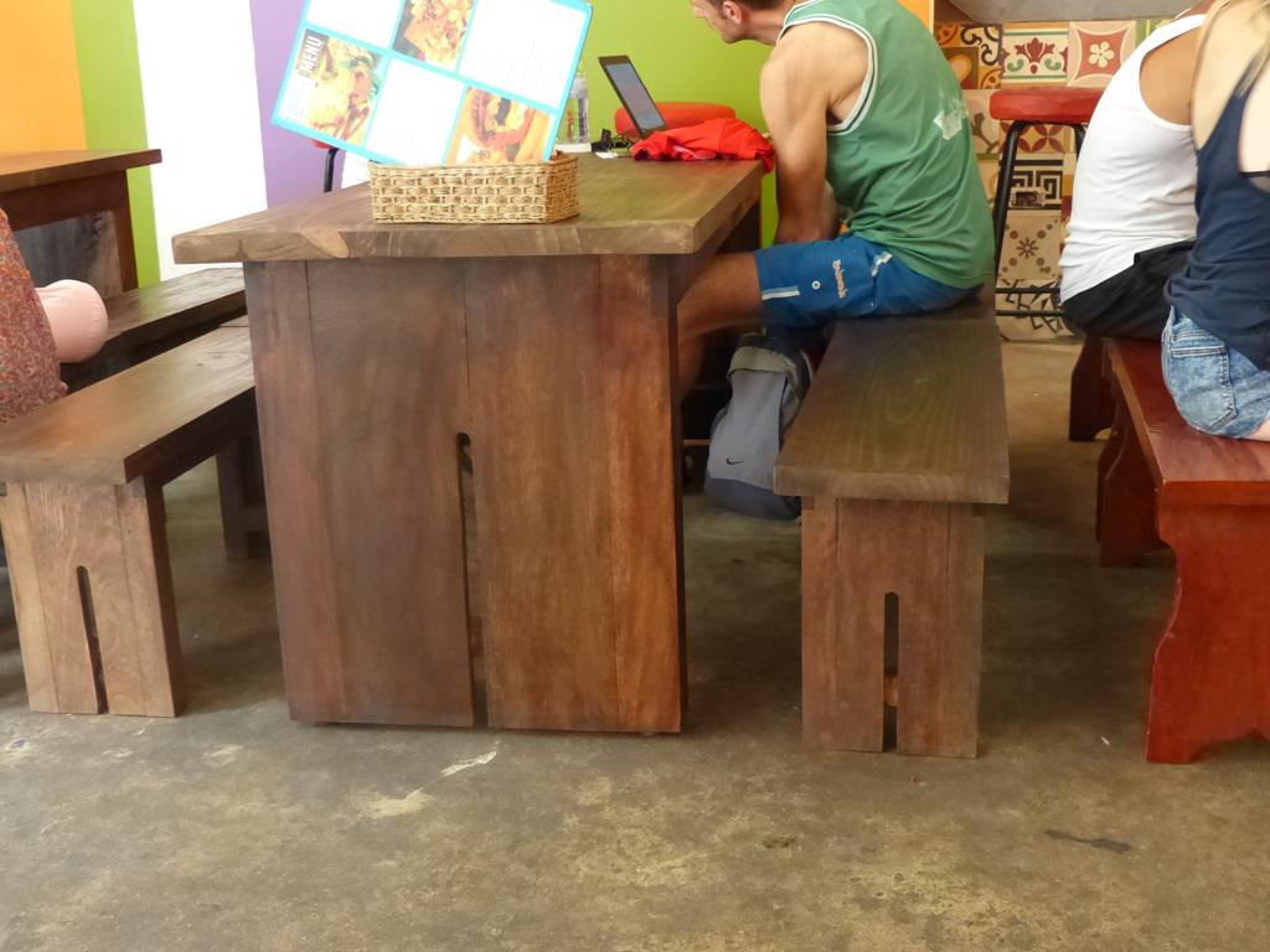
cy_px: 476
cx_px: 635
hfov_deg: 44.8
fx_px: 1541
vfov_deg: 34.3
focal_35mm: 42
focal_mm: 7.6
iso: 800
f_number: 2.8
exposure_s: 1/15
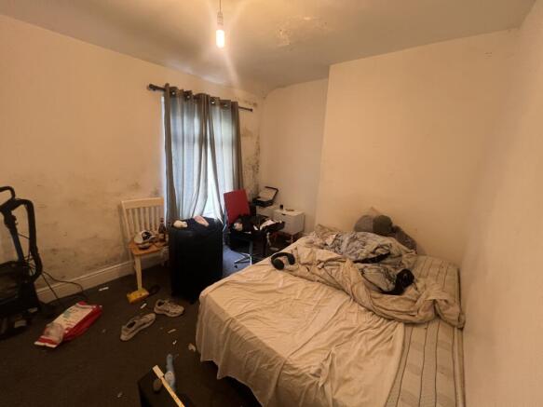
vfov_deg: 89.9
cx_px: 272
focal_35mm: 13
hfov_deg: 106.2
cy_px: 204
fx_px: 204
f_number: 1.8
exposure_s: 1/50
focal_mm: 1.57
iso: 250
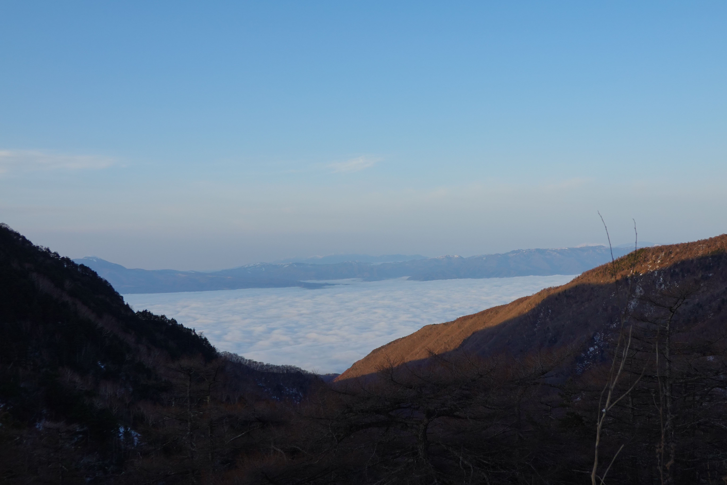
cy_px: 242
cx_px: 364
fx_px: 808
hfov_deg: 48.5
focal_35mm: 40
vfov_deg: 33.4
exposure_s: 1/200
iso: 100
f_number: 5.6
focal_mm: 14.99
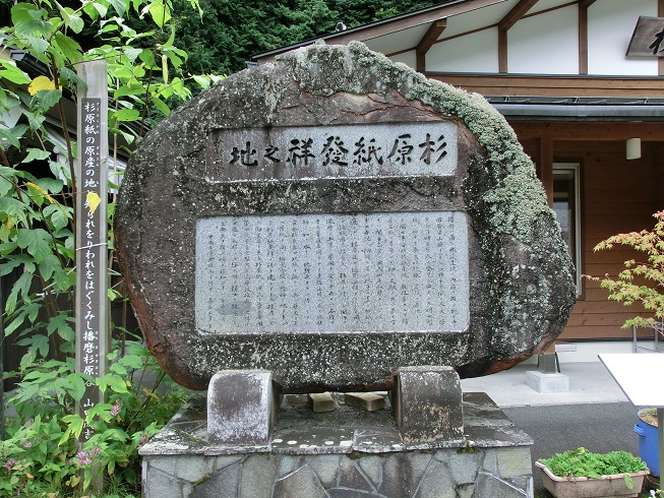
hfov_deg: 60.0
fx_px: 576
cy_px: 249
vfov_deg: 46.8
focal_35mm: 30
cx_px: 332
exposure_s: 1/60
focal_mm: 5.25
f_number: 3.5
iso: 125
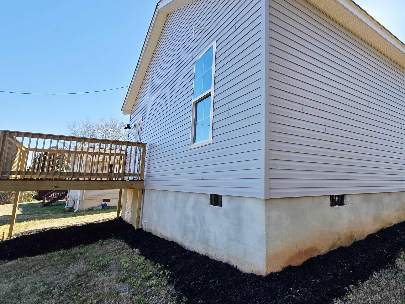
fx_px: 222
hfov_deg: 82.3
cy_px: 142
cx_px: 265
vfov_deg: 68.6
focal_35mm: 19
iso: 50
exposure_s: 1/1111
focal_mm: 2.2
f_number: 2.2
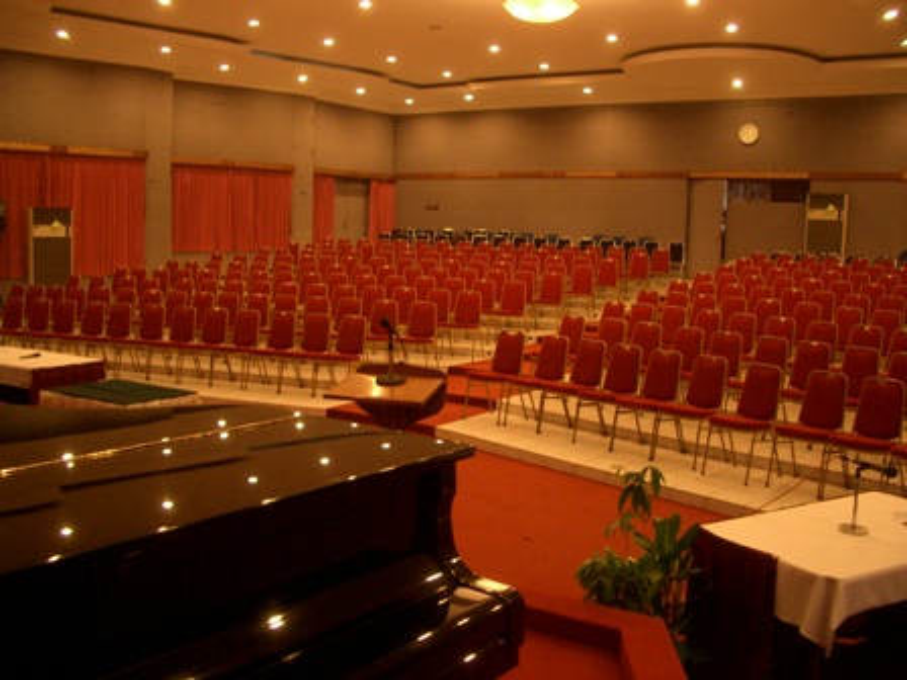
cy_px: 340
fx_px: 917
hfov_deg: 52.6
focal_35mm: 35
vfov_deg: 40.7
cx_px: 454
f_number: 2.6
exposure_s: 1/8
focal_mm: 5.8
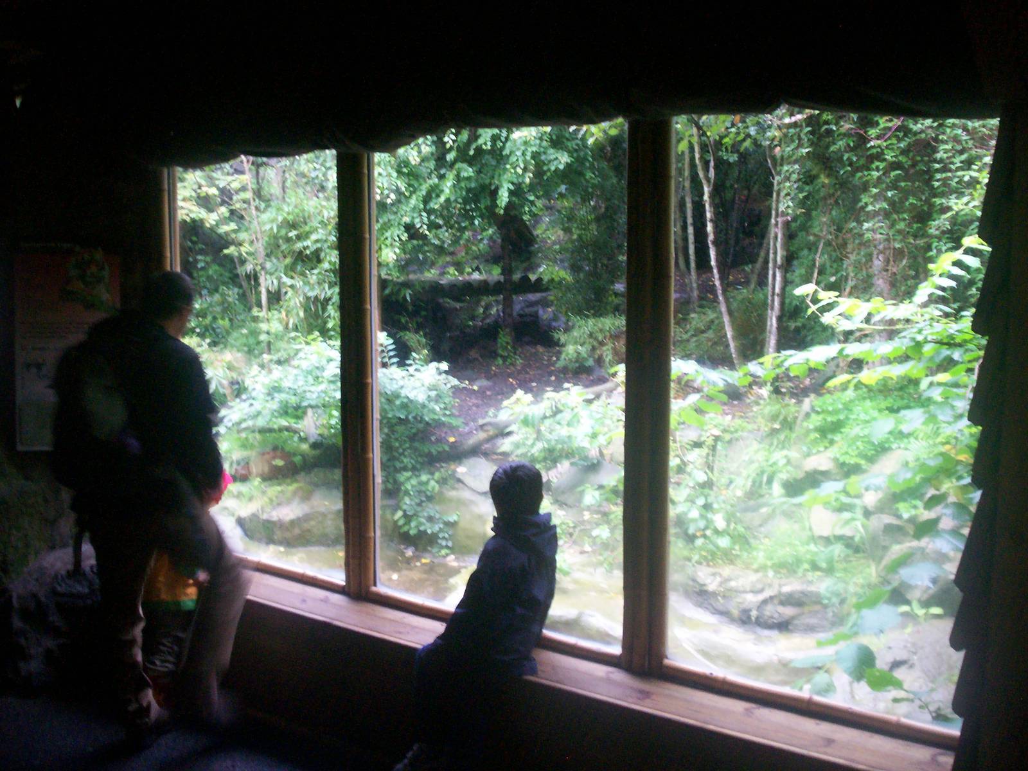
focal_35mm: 36
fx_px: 1069
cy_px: 386
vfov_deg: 39.7
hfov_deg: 51.4
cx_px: 514
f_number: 4.5
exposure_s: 1/11.6
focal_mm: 5.9
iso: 140
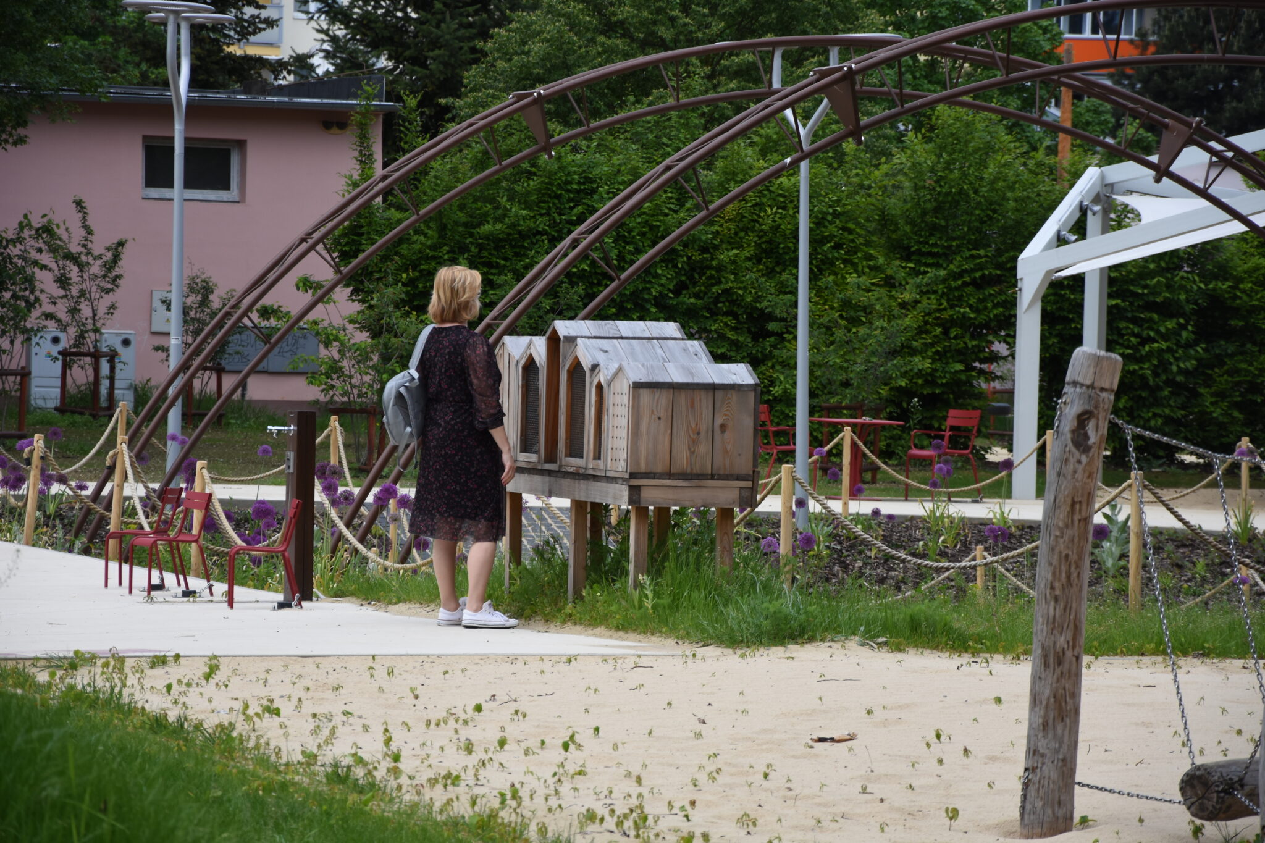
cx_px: 632
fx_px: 5534
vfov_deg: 8.7
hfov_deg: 13.0
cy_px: 422
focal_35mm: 158
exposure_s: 1/640
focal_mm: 105
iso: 200
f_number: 5.6
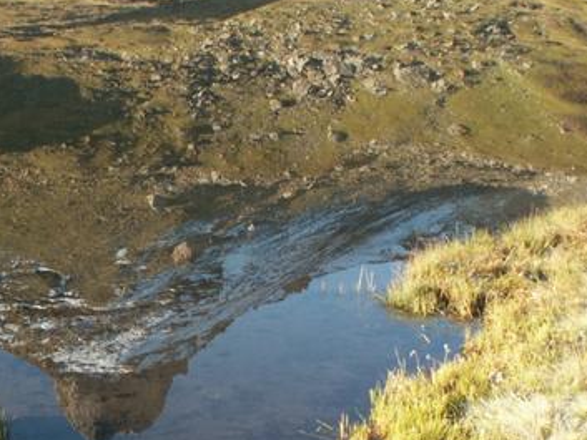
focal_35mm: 87
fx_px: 1476
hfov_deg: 22.2
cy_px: 274
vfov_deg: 17.0
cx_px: 120
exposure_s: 1/60
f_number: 4
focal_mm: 8.01
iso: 50
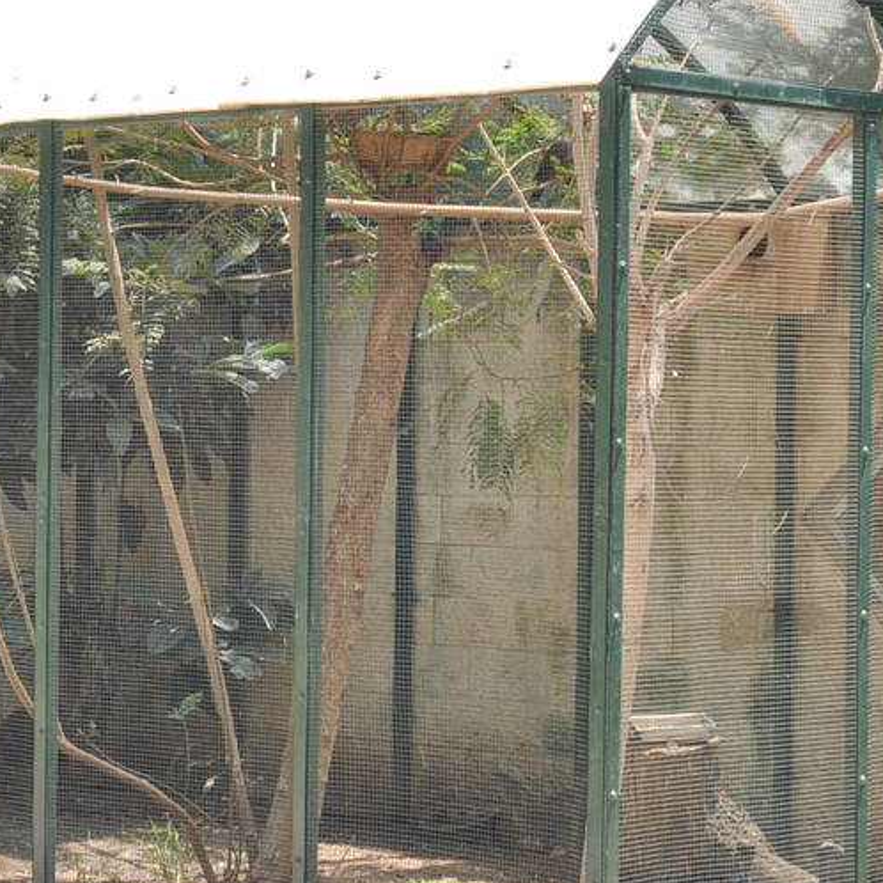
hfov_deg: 13.3
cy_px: 285
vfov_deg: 13.3
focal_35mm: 131
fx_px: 3781
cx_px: 520
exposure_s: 1/125
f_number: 11
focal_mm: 32
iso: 200
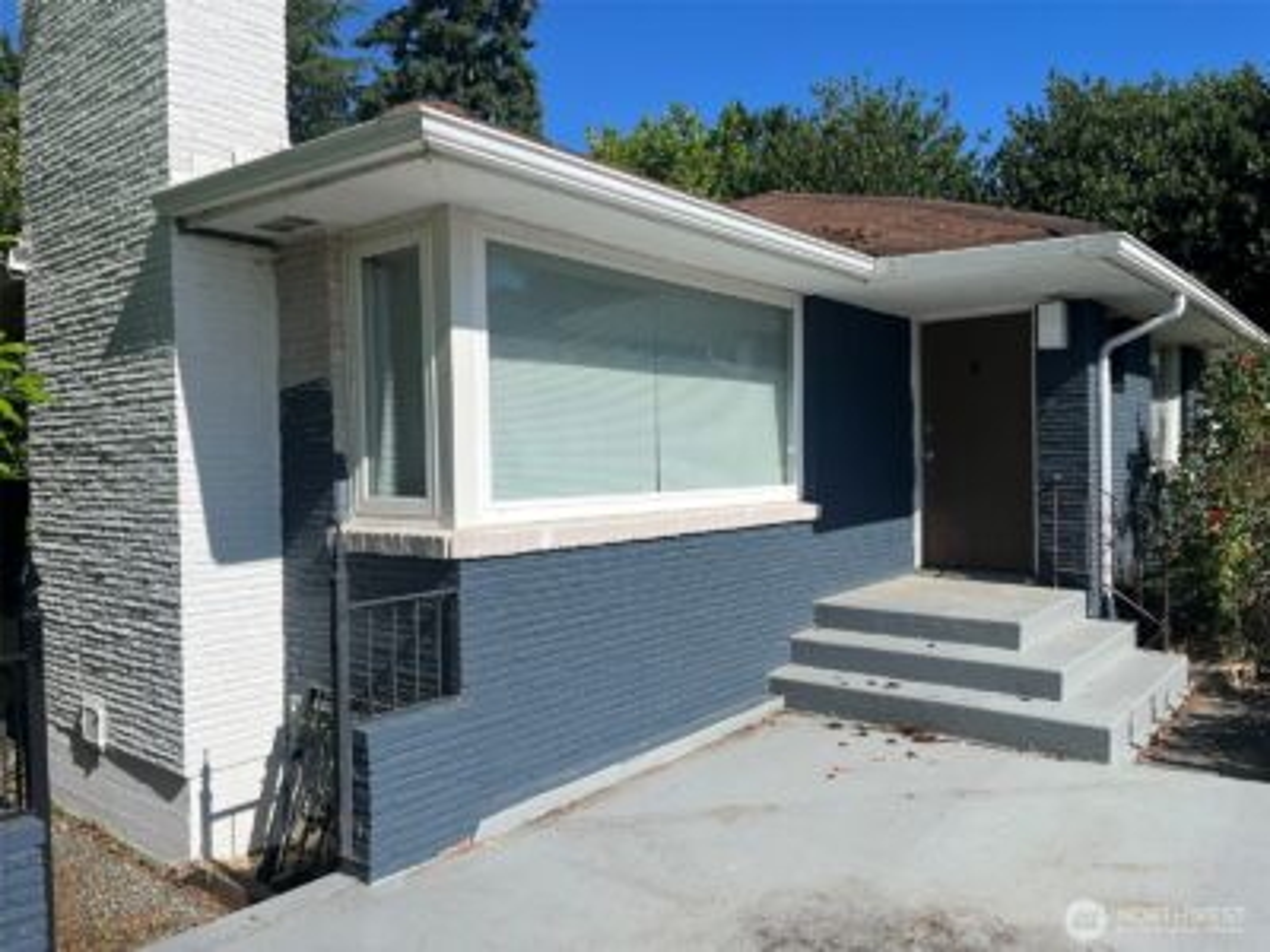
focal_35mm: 26
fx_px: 954
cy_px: 476
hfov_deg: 67.3
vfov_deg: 53.1
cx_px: 635
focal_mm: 5.1
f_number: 1.6
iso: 50
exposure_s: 1/4854
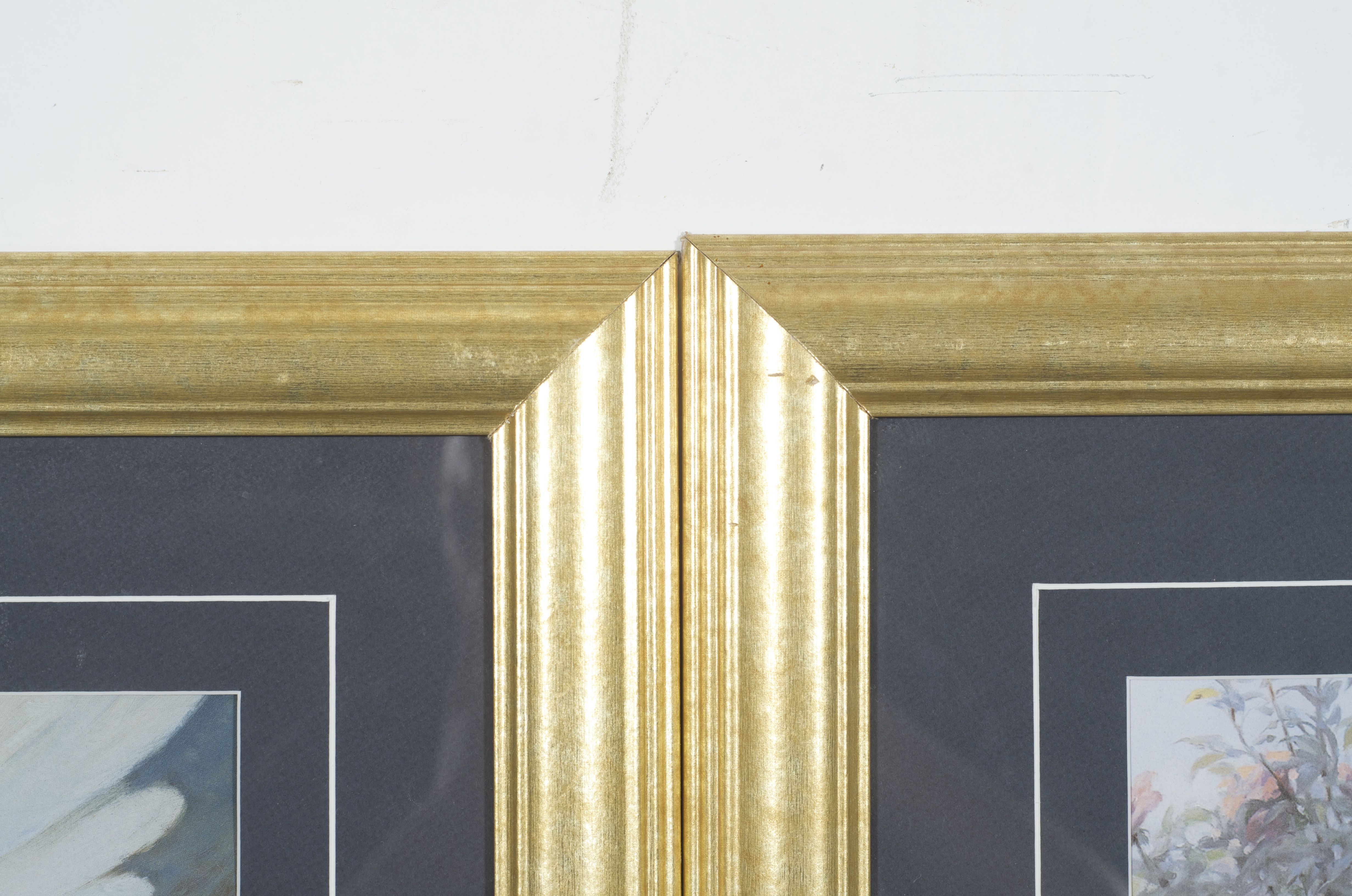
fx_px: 2811
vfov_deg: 18.1
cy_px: 448
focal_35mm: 75
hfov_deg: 27.0
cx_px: 676
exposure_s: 1/125
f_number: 6.3
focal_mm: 50
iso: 100
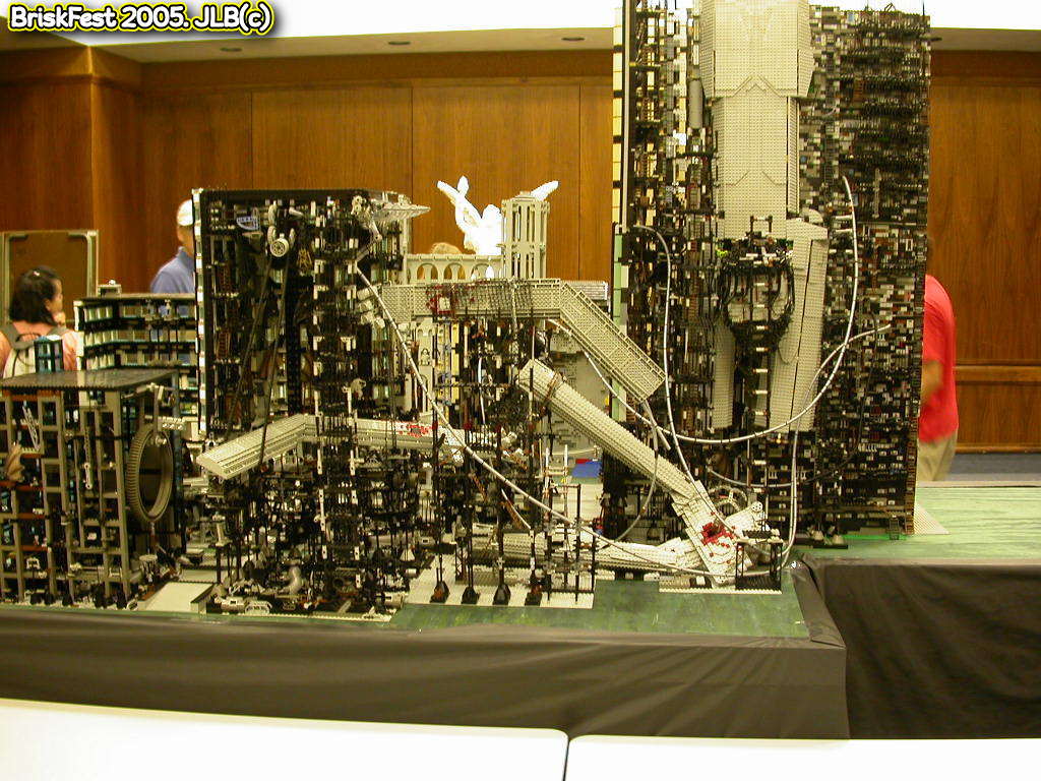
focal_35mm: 38
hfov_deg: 49.0
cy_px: 390
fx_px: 1143
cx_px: 520
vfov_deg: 37.7
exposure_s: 1/3.8
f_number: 2.6
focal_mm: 7.85
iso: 100
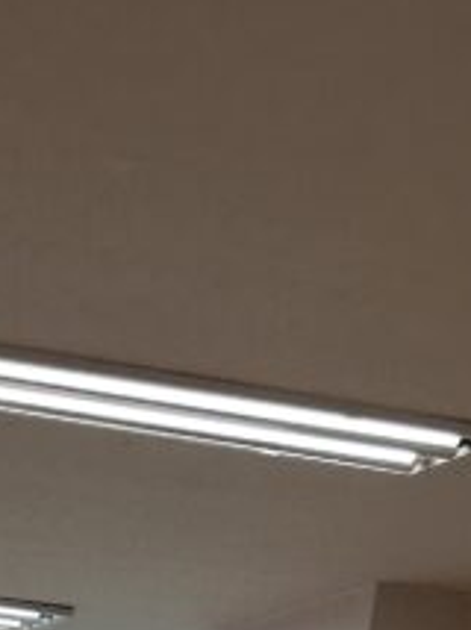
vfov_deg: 13.1
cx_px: -392
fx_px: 2090
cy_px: 1490
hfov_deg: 11.8
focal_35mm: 115
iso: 80
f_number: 1.78
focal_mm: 6.86
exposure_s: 1/368
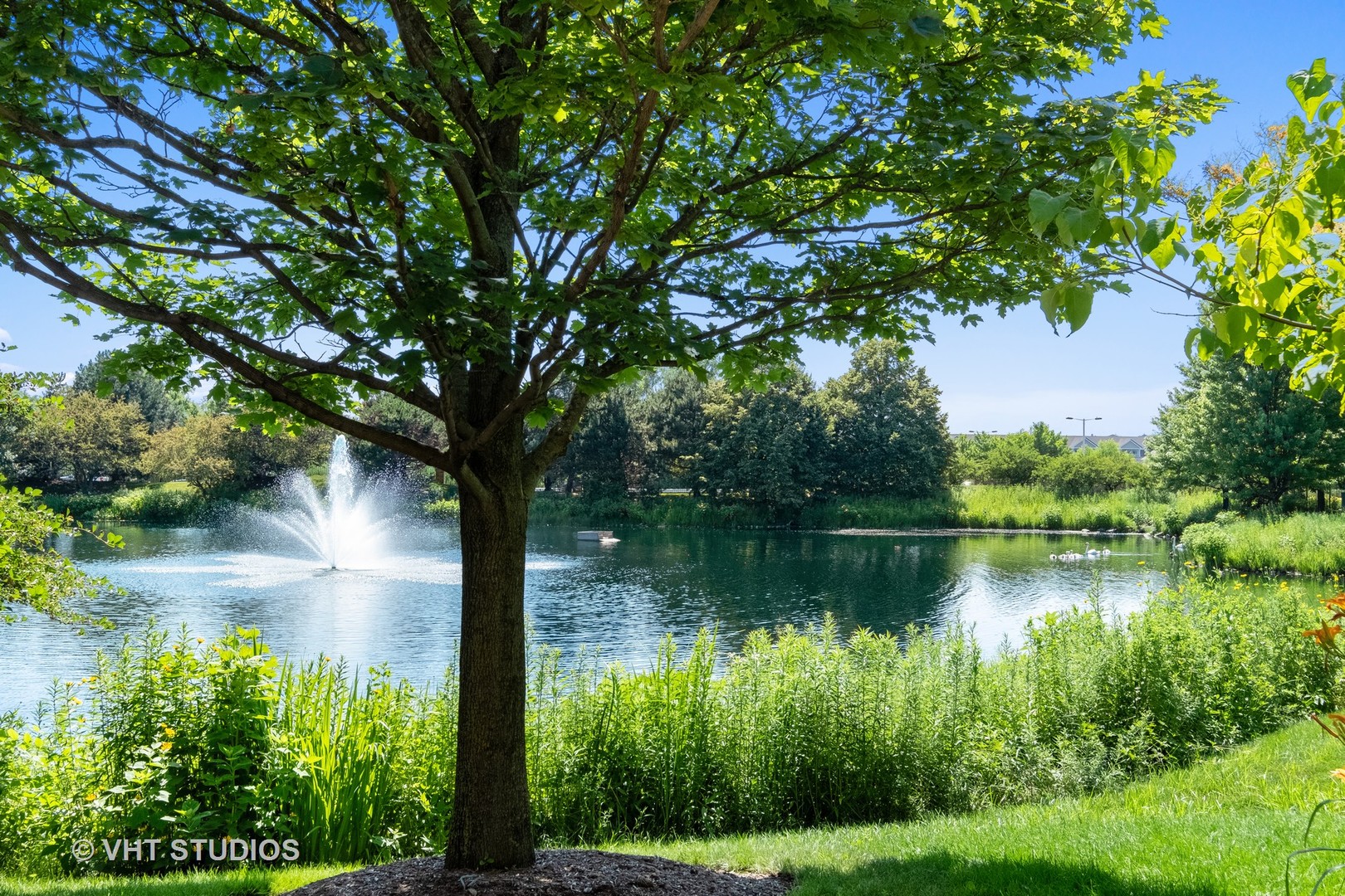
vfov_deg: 36.9
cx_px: 672
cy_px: 448
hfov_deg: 53.1
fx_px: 1345
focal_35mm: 36
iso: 1600
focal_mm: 24
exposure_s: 1/500
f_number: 8
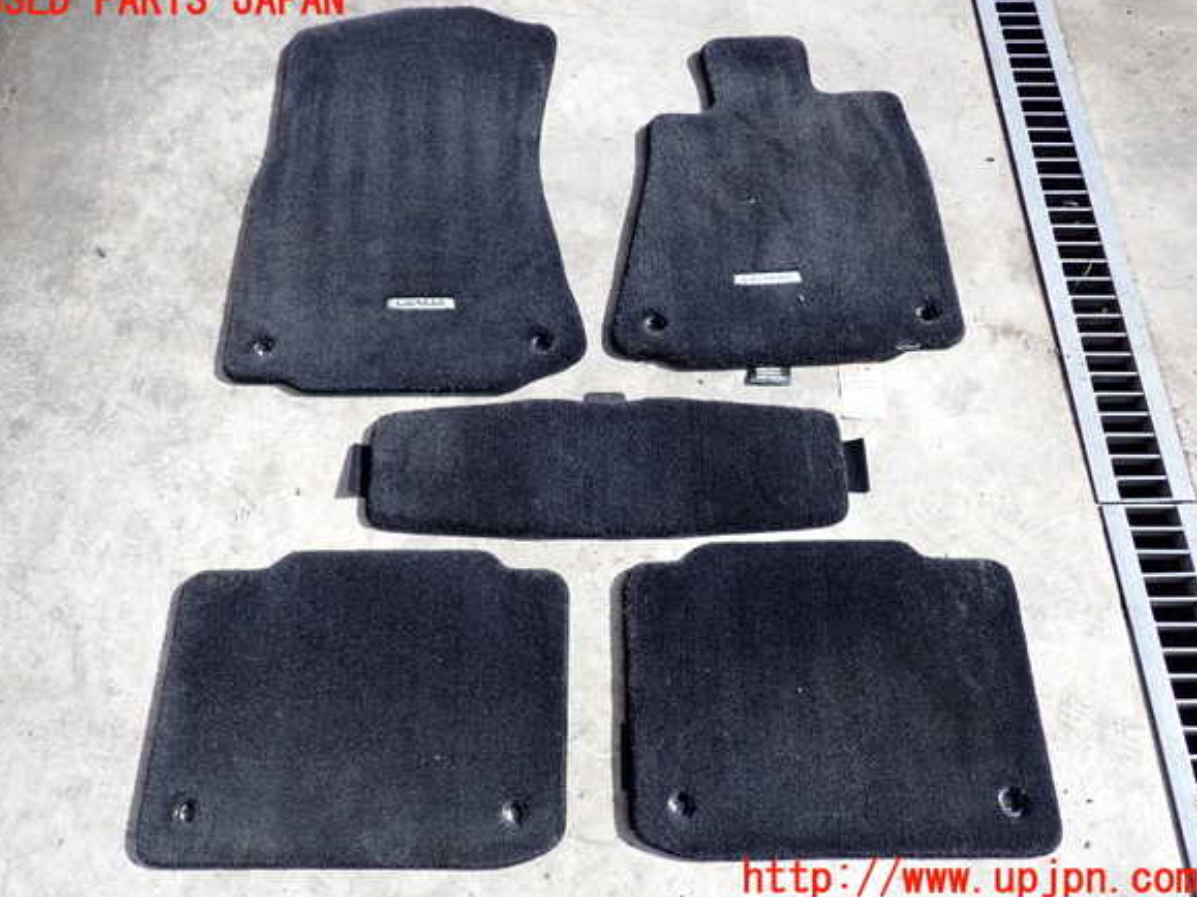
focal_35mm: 29
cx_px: 589
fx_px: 1003
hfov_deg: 61.7
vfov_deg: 48.2
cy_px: 440
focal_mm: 5.05
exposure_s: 1/1000
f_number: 2.2
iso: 100
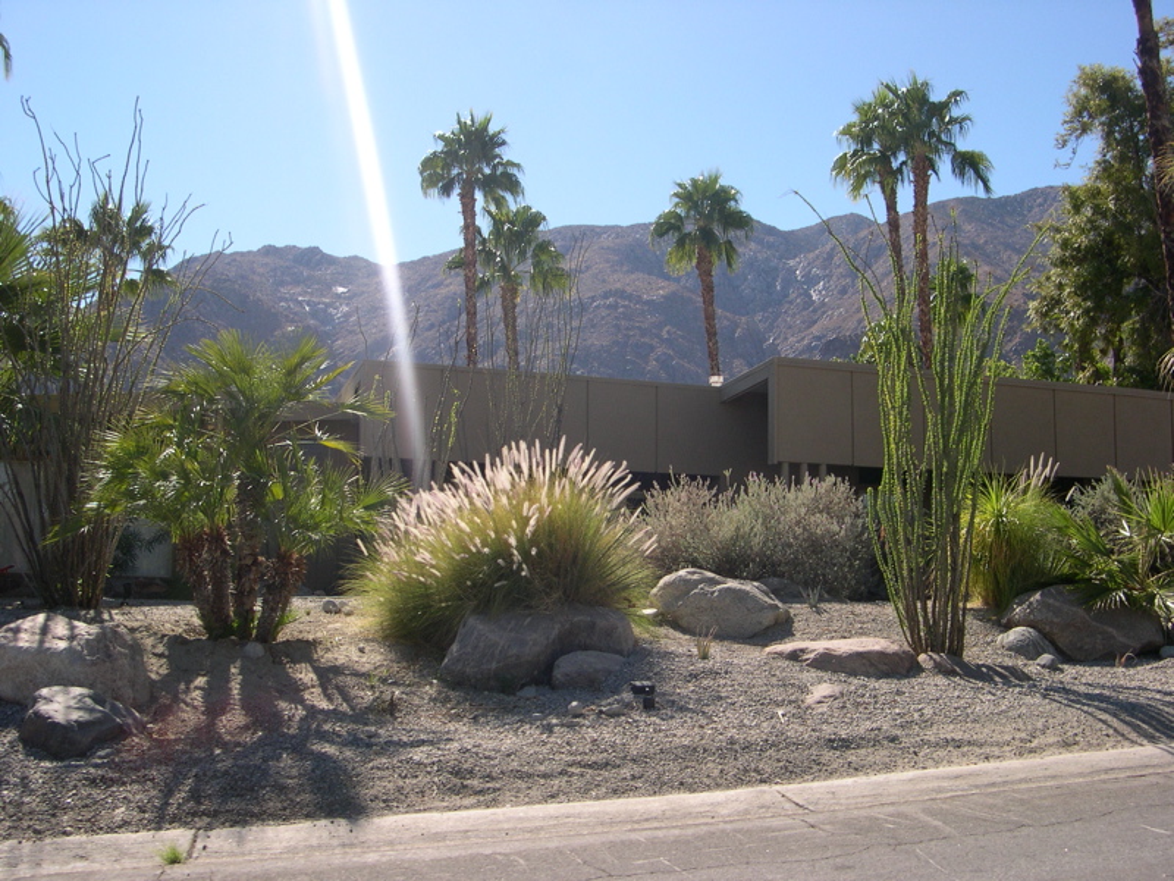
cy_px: 440
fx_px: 1289
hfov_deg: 49.0
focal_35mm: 38
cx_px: 587
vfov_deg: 37.7
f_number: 7.6
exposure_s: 1/194
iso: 100
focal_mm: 8
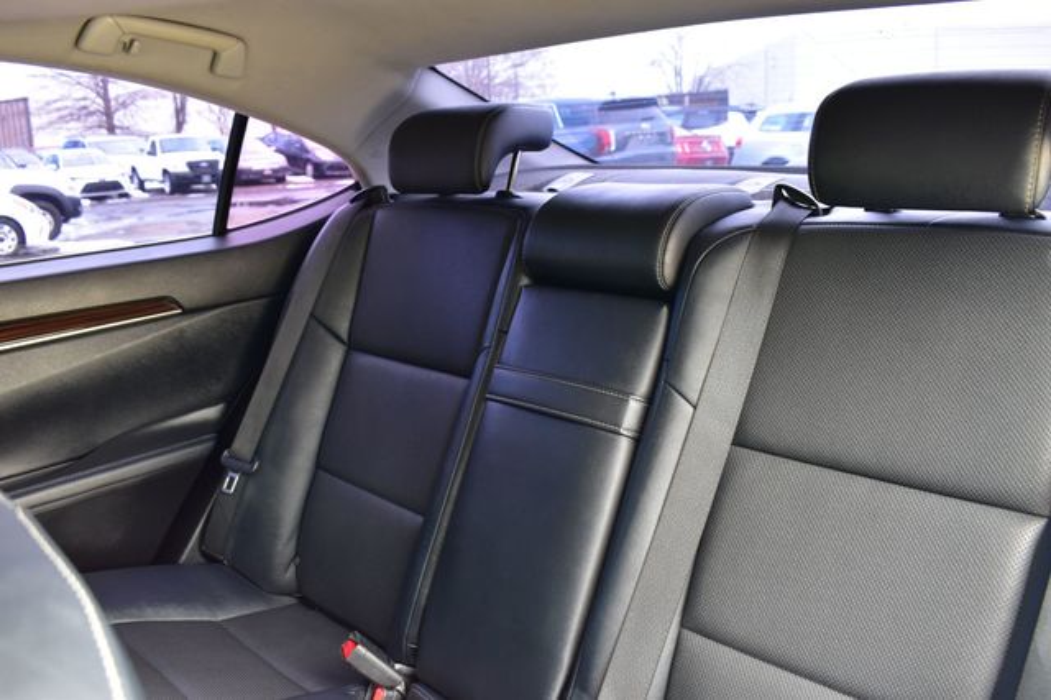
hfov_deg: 59.5
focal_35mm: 32
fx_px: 919
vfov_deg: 41.7
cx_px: 526
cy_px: 350
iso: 400
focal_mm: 21
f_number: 6.3
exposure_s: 1/15
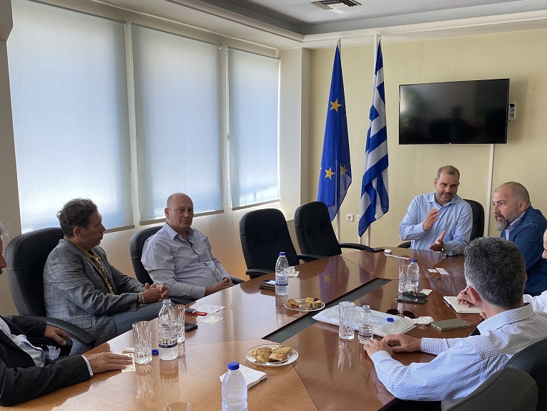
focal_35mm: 34
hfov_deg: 53.9
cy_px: 230
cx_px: 269
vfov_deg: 41.7
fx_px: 537
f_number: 1.8
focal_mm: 4.25
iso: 125
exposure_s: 1/121
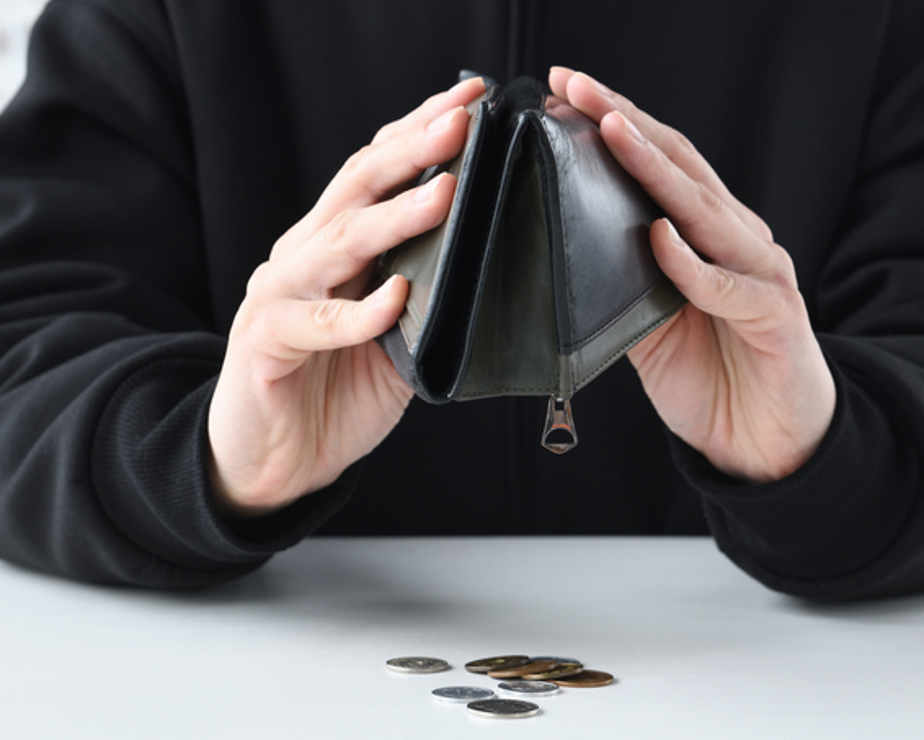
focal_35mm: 84
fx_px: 2298
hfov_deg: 22.7
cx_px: 514
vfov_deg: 18.3
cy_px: 377
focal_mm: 70
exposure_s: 1/40
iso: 640
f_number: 9
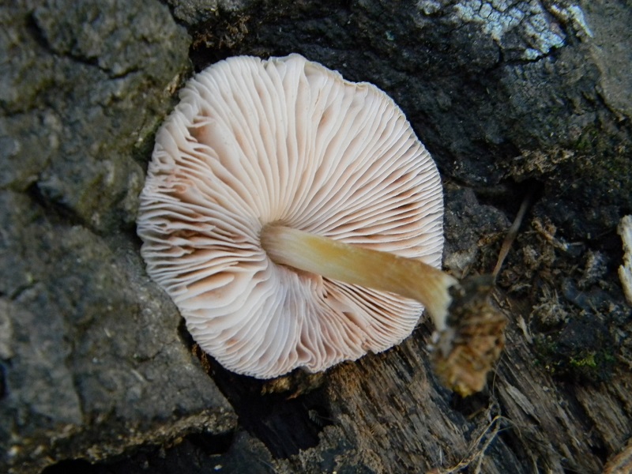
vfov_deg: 17.8
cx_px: 316
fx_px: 1515
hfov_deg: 23.6
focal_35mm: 83
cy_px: 237
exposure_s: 1/29.7
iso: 400
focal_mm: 15.1
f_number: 4.5
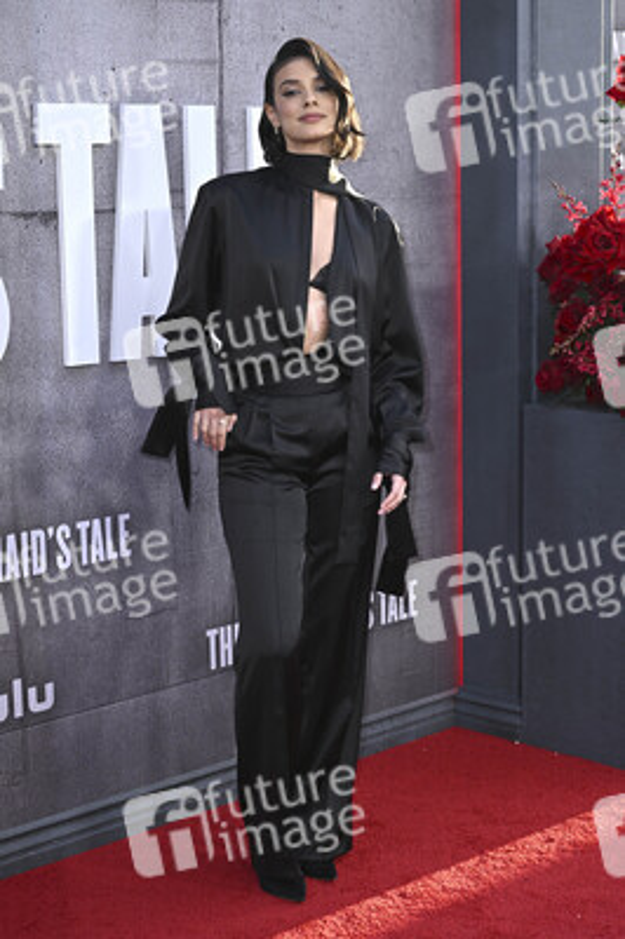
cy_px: 470
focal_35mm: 66
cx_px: 312
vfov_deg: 30.5
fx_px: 1722
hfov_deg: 20.6
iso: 800
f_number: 6.3
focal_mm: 66
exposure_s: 1/250
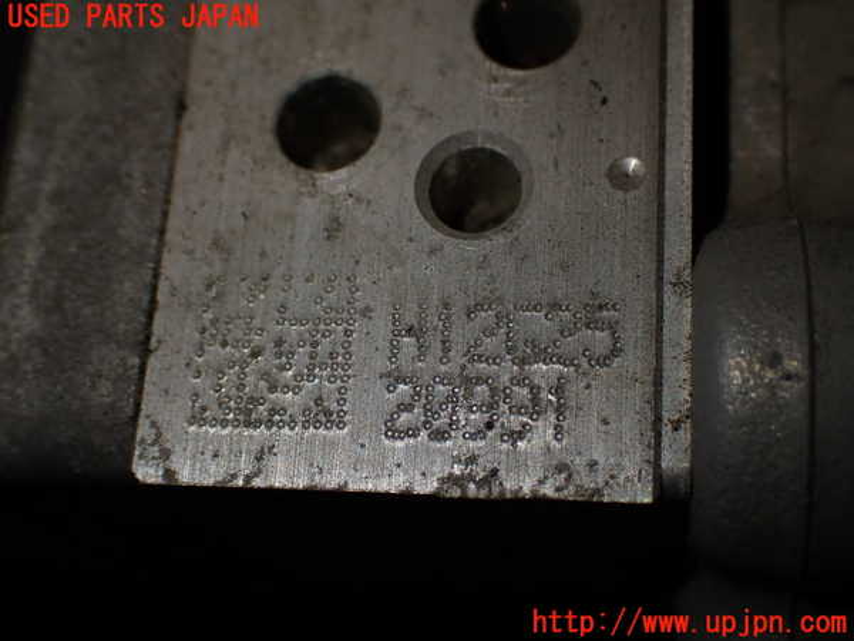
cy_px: 320
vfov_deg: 29.1
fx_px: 1234
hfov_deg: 38.2
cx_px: 427
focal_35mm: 50
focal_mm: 9.01
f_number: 3.2
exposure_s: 1/200
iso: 100
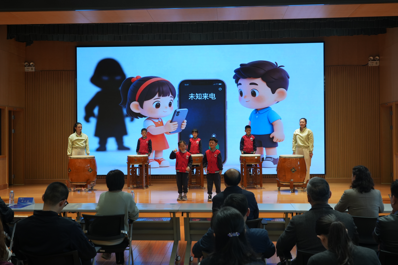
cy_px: 132
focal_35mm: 40
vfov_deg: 33.4
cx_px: 199
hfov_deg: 48.5
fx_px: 442
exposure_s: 1/40
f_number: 7.1
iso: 640
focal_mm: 40
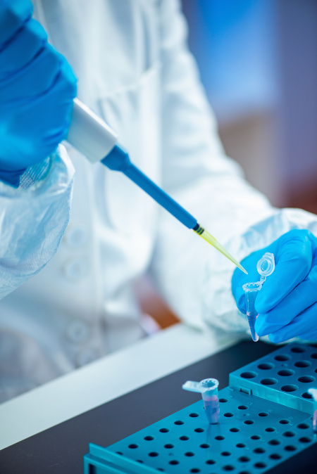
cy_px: 237
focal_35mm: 105
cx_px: 158
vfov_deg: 19.4
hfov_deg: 13.1
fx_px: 1385
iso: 100
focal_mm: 105
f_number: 3.2
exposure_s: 1/160
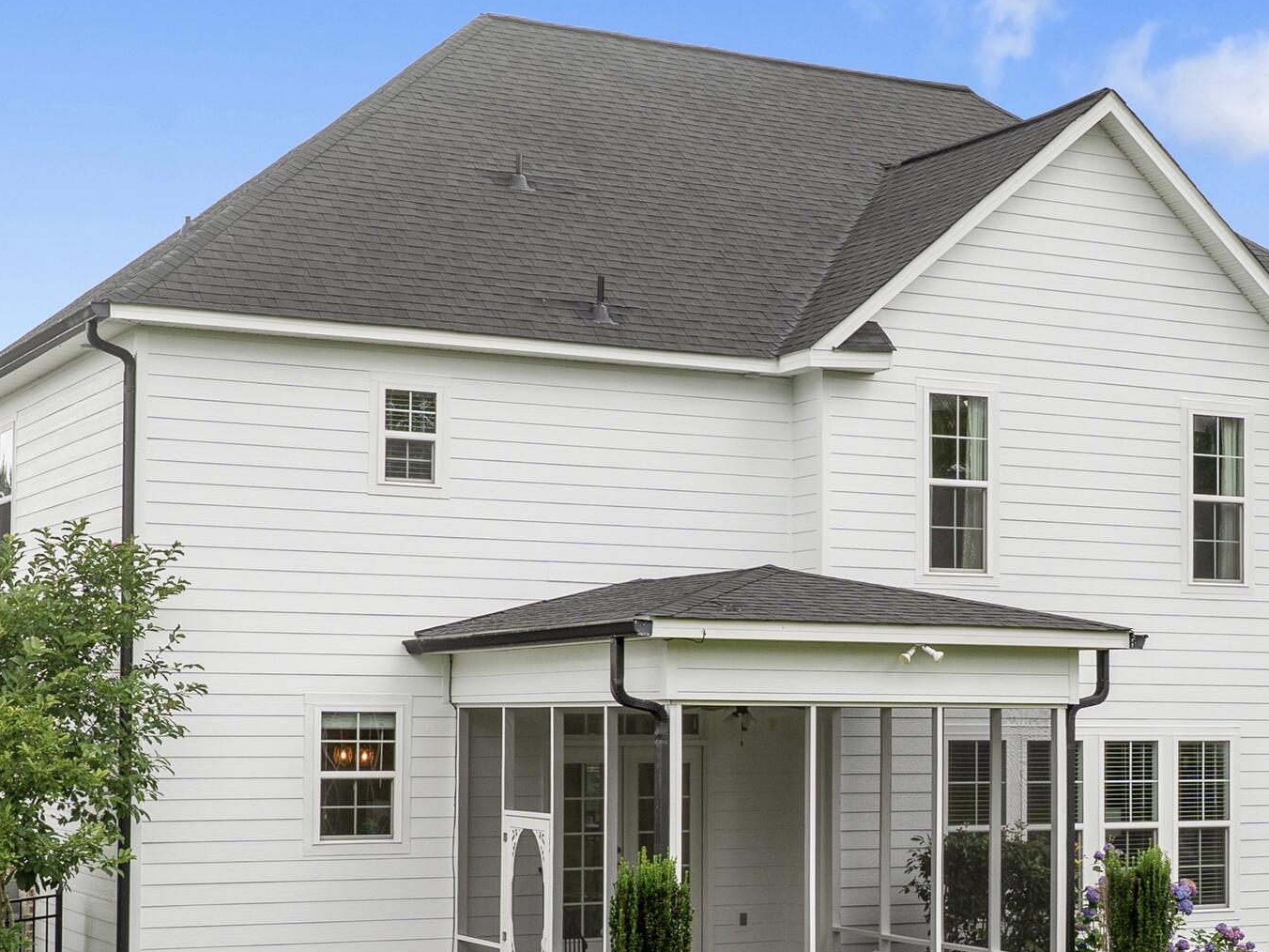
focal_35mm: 64
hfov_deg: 30.1
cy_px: 613
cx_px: 830
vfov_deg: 22.9
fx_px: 2346
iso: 200
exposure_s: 1/40
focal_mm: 24
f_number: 8
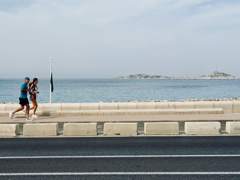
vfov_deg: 30.3
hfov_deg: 39.6
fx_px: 333
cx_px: 120
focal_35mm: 48
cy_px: 90
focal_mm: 6.76
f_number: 1.78
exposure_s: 1/5587
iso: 64
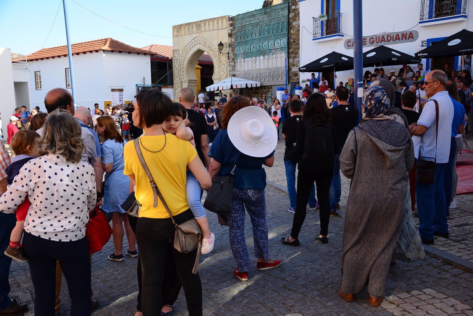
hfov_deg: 53.1
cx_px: 236
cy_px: 158
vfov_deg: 36.9
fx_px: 473
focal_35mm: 36
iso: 400
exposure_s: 1/1250
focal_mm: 24
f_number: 3.8
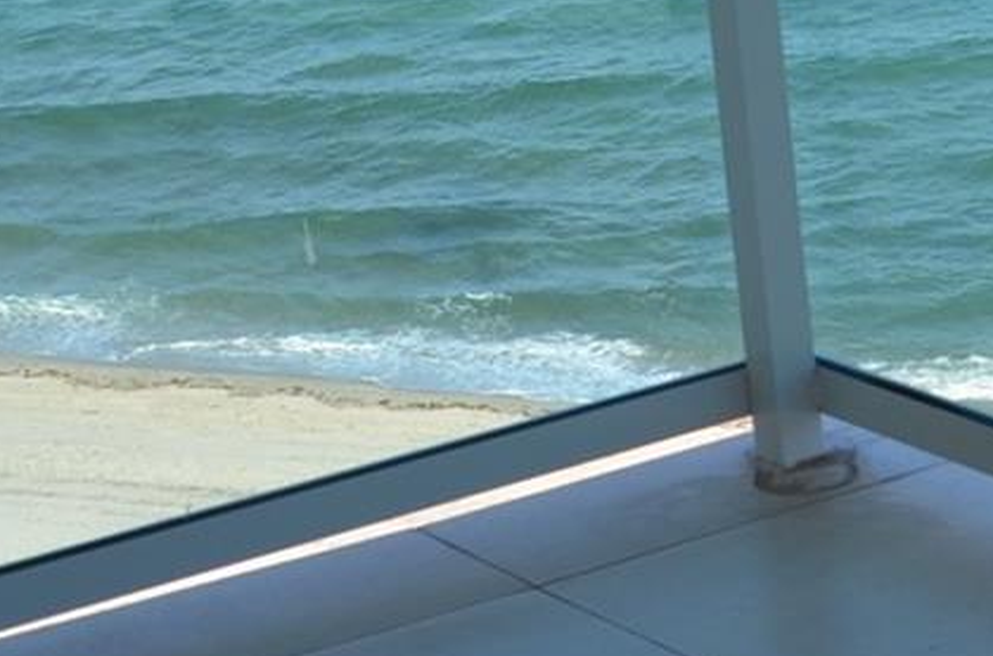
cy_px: 251
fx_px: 3631
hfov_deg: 13.0
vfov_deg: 10.3
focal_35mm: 132
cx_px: 2142
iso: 160
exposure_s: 1/250
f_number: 8
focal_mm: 18
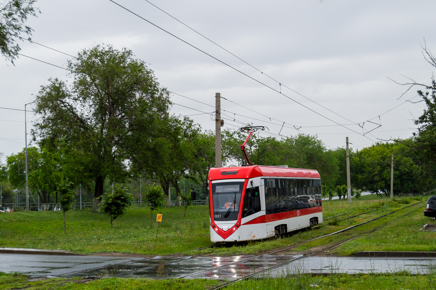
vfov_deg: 26.4
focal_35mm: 51
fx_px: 617
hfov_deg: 38.9
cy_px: 145
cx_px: 218
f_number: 5
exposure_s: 1/800
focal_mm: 34
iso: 400
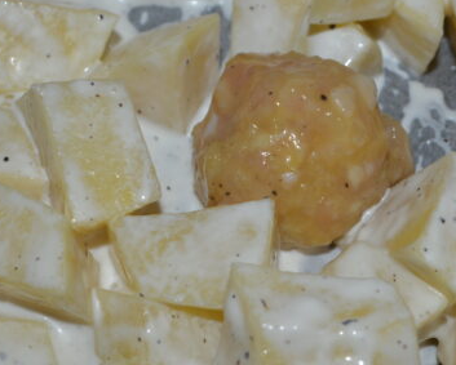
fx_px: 1054
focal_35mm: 78
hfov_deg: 24.3
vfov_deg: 19.7
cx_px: 288
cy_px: 170
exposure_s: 1/60
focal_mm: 28
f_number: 8
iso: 100
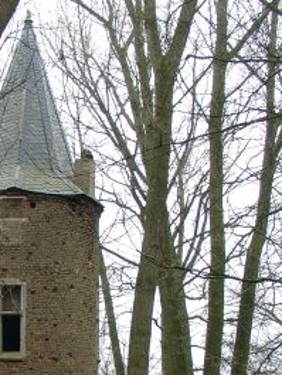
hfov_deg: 18.9
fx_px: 836
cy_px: 333
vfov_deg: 24.6
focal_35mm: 77
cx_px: 44
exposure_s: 1/84.3
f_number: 4
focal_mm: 7.13
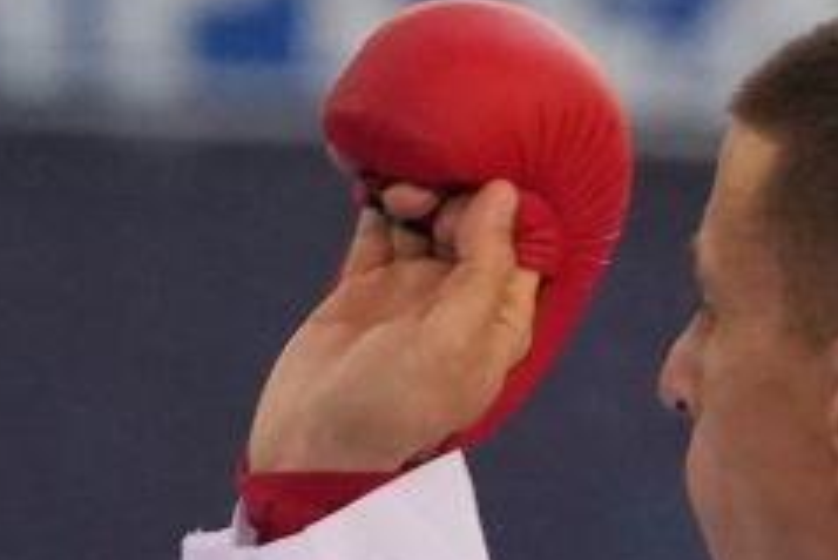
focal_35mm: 2266
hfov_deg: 0.9
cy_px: 1624
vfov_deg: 0.6
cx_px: -1169
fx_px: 52777
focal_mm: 200
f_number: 2.8
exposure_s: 1/1000
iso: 2000
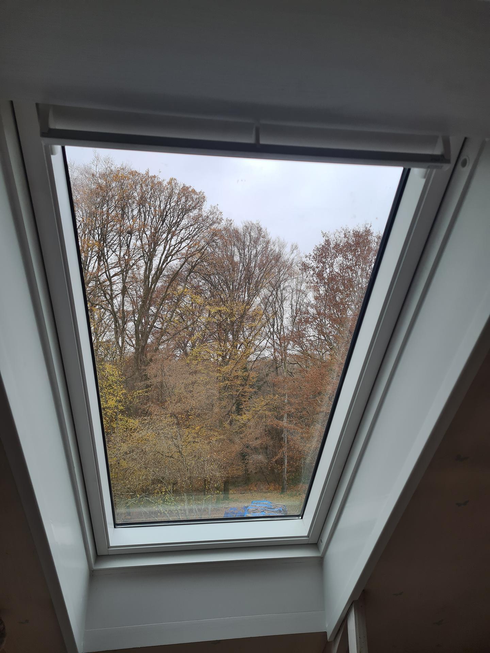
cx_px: 245
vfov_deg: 67.3
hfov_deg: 53.1
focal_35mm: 26
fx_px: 491
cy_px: 326
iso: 50
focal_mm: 5.4
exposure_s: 1/251
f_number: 1.8
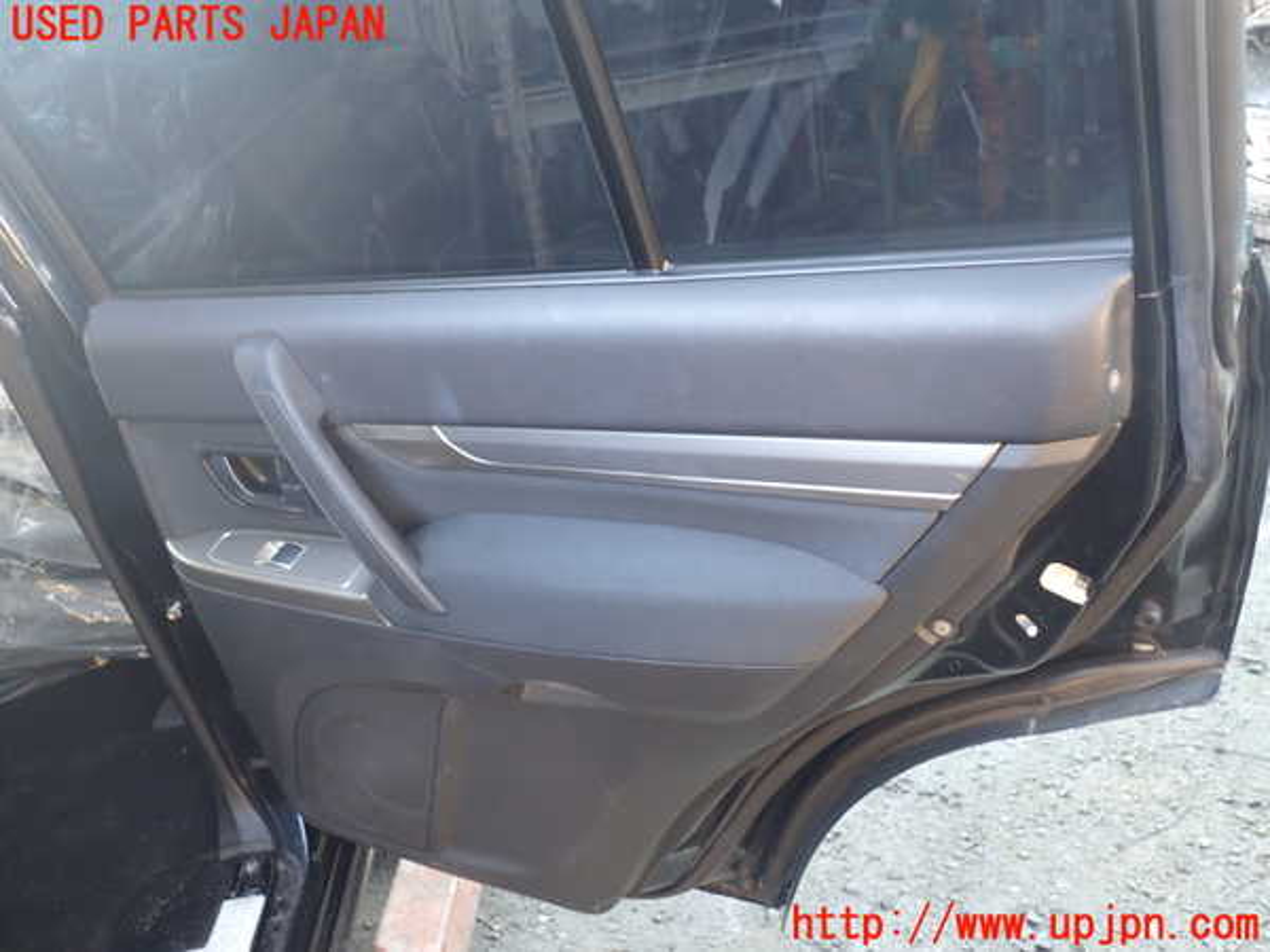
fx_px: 1101
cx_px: 635
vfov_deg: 46.8
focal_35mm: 30
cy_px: 476
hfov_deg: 60.0
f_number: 2.3
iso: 200
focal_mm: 5.4
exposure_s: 1/40
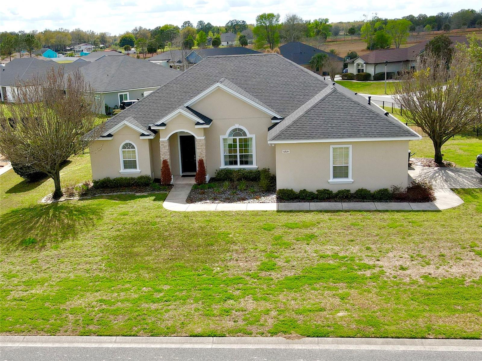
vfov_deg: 56.8
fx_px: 334
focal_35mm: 24
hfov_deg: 71.6
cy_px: 180
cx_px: 241
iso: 100
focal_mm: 4.5
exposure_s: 1/640
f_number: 2.8
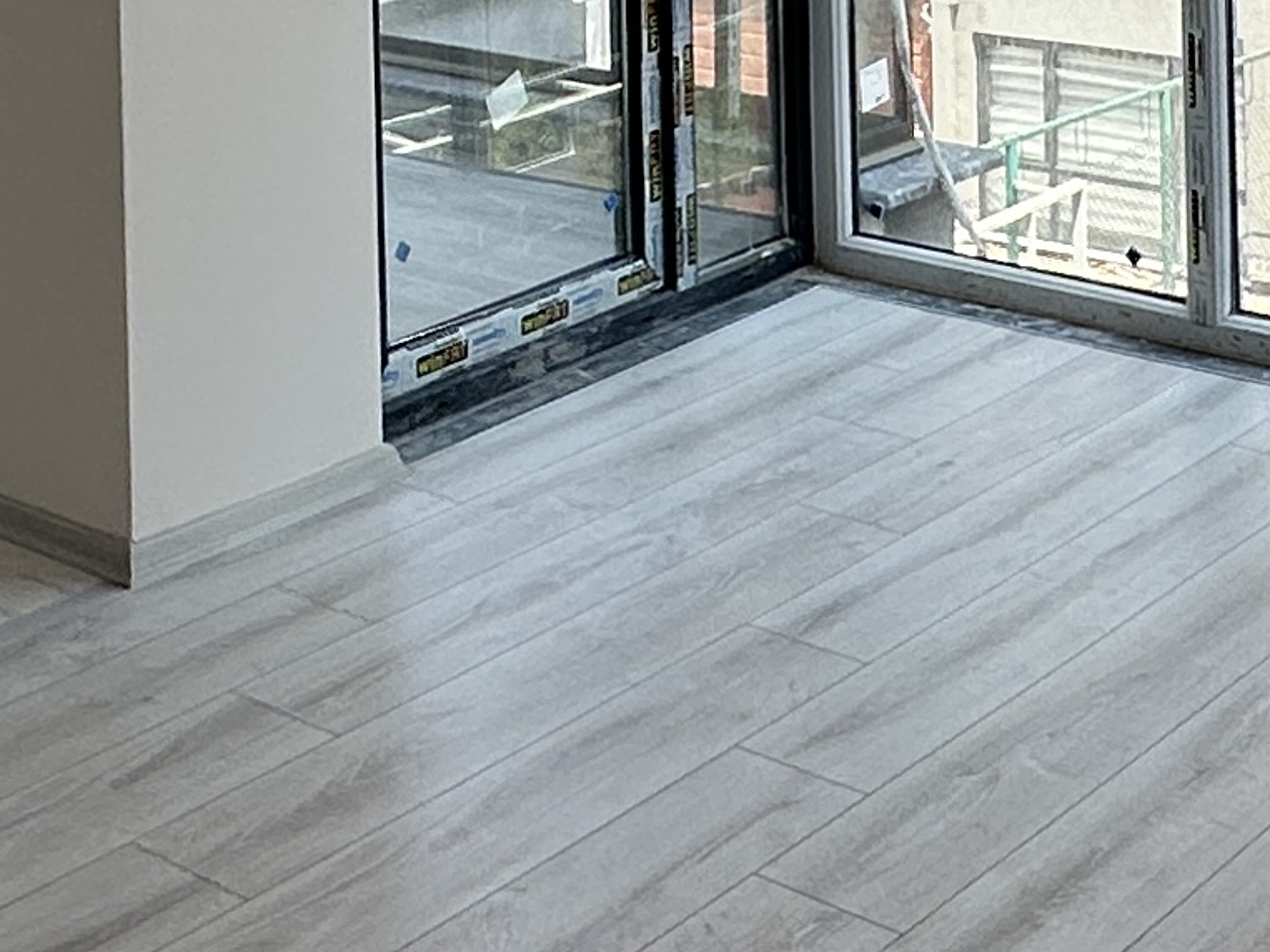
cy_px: -473
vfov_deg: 17.8
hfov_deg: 26.2
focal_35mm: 74
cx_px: 473
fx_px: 2715
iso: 40
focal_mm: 2.22
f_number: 2.2
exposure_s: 1/540
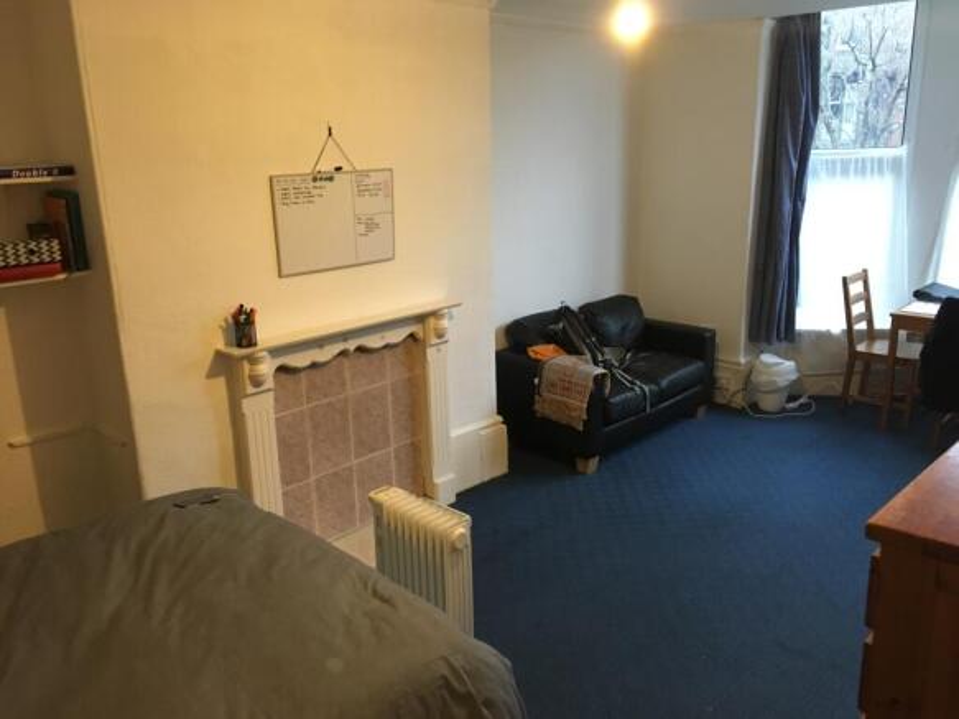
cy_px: 360
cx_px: 480
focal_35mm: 29
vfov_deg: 48.2
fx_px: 803
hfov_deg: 61.7
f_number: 2.2
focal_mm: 4.15
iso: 200
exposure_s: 1/20
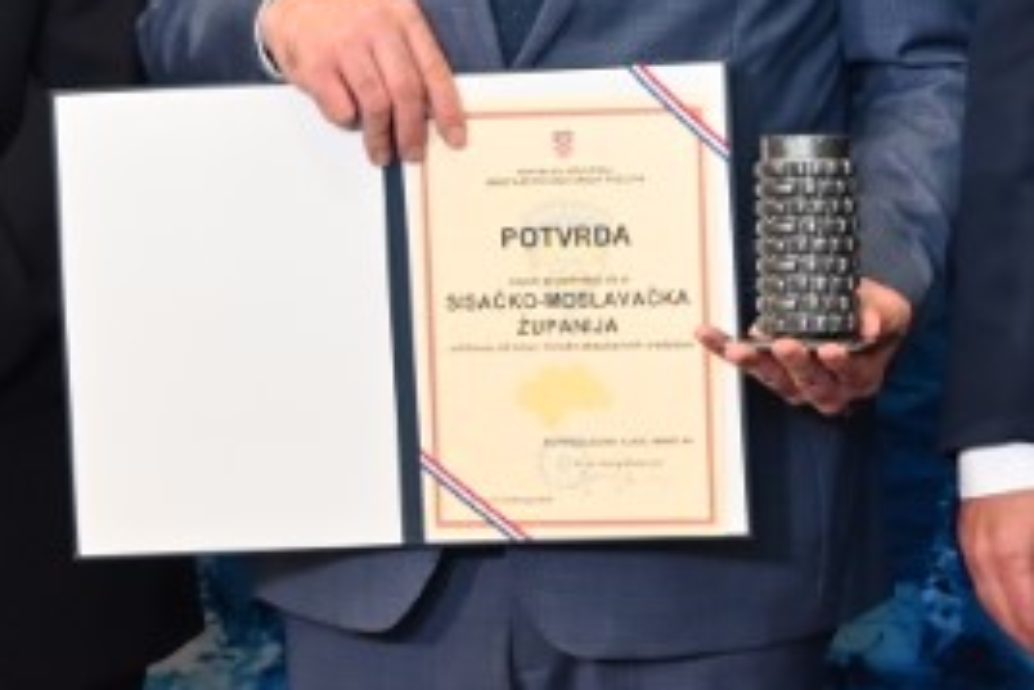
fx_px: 4684
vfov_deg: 8.4
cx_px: 1034
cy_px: -81
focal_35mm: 163
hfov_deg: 12.4
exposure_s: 1/125
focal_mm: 38
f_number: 4
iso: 1600
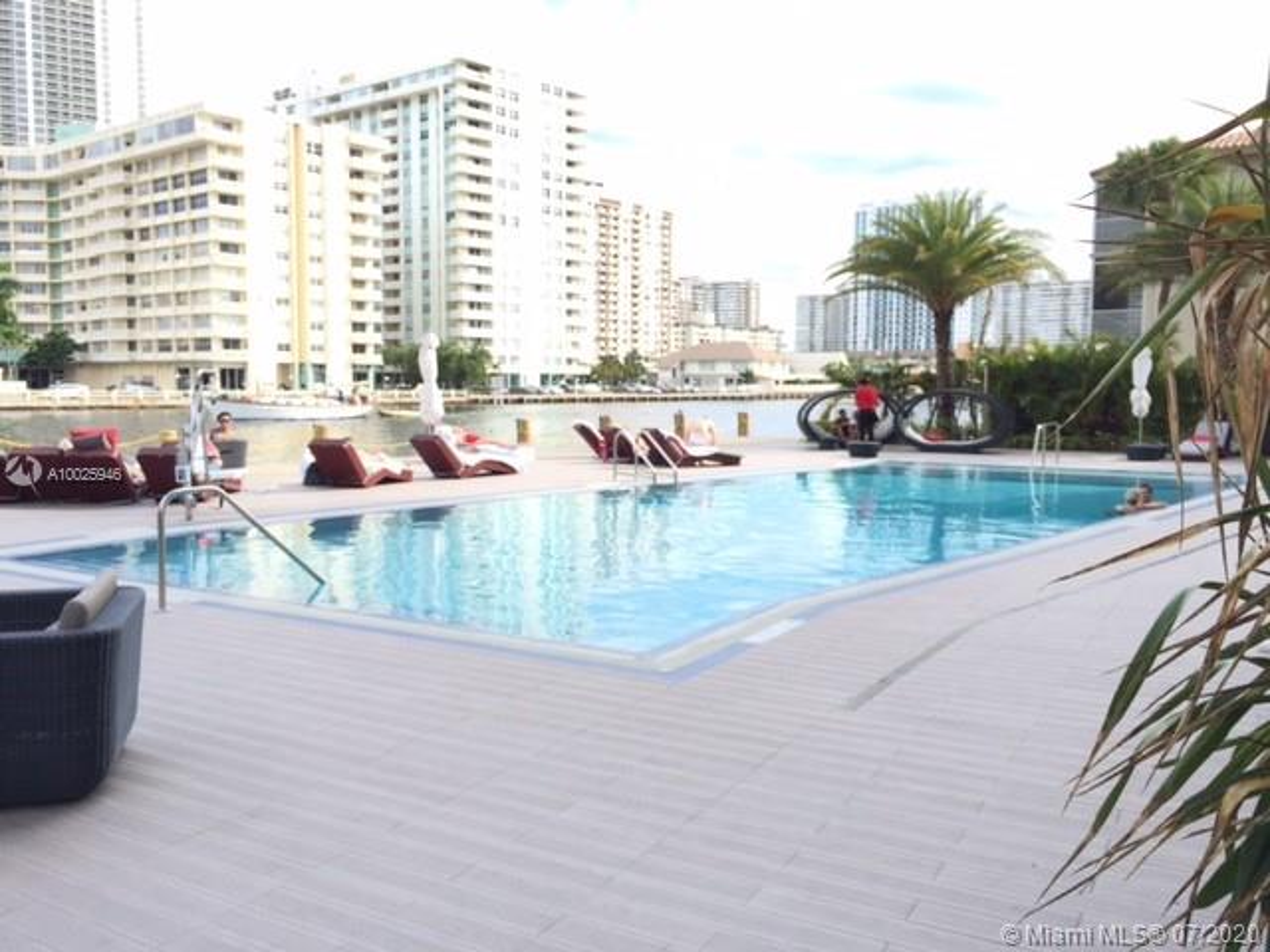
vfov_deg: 48.2
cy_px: 476
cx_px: 635
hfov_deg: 61.7
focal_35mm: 29
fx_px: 1064
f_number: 2.2
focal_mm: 4.15
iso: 32
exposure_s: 1/494
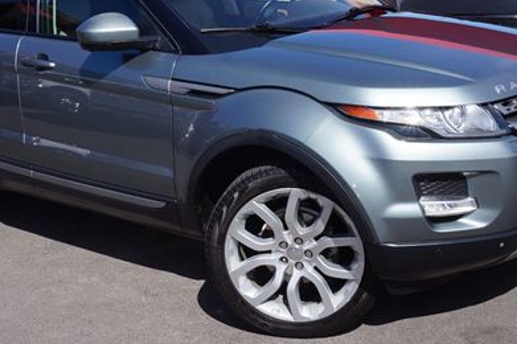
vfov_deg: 22.9
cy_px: 122
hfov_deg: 34.0
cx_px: 243
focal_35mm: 59
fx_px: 847
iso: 100
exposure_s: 1/80
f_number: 14
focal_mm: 24
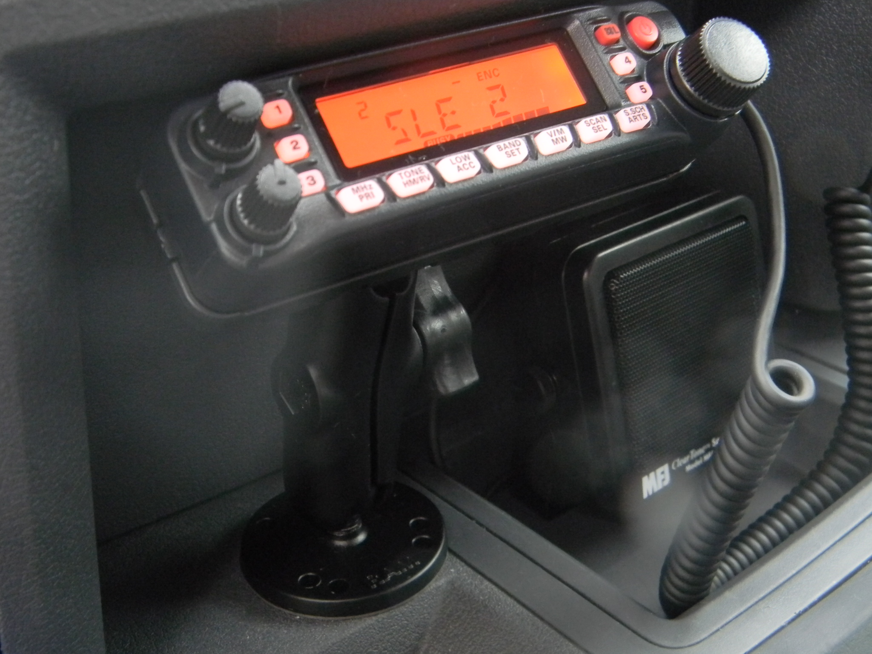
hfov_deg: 40.4
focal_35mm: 47
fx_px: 1184
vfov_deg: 30.9
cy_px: 327
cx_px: 436
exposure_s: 1/16.1
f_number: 3.9
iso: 400
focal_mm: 8.6
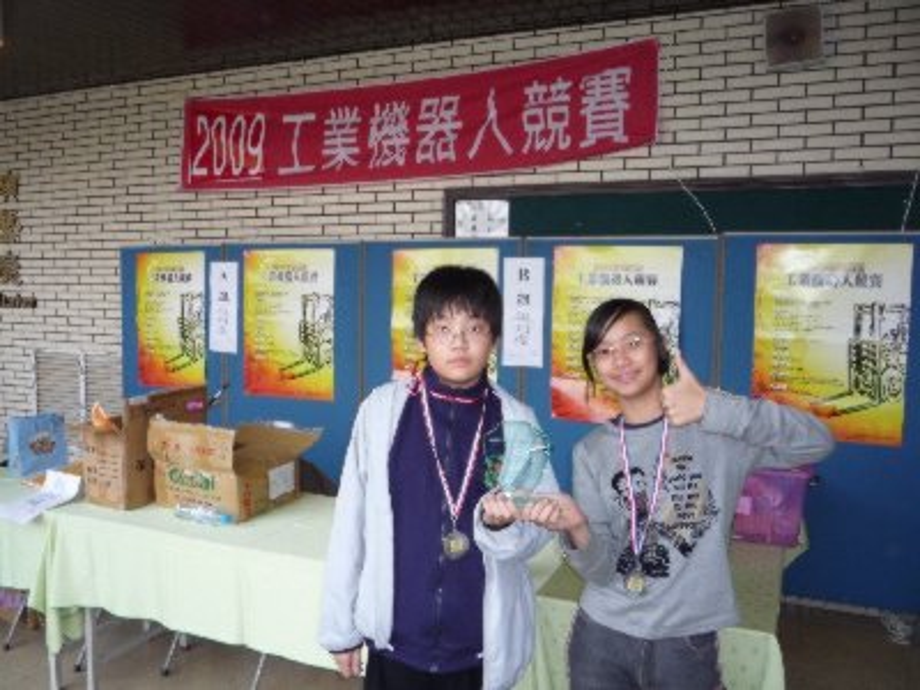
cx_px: 460
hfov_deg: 60.0
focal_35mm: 30
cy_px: 345
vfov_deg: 46.8
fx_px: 797
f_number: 3.3
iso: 125
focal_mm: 5.2
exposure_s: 1/30
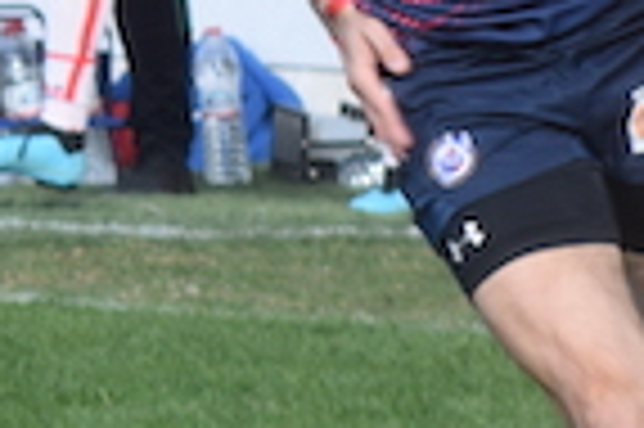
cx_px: -662
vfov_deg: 1.1
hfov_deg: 1.6
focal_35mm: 1280
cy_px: -142
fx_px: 22871
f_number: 8
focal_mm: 122
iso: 200
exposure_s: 1/320
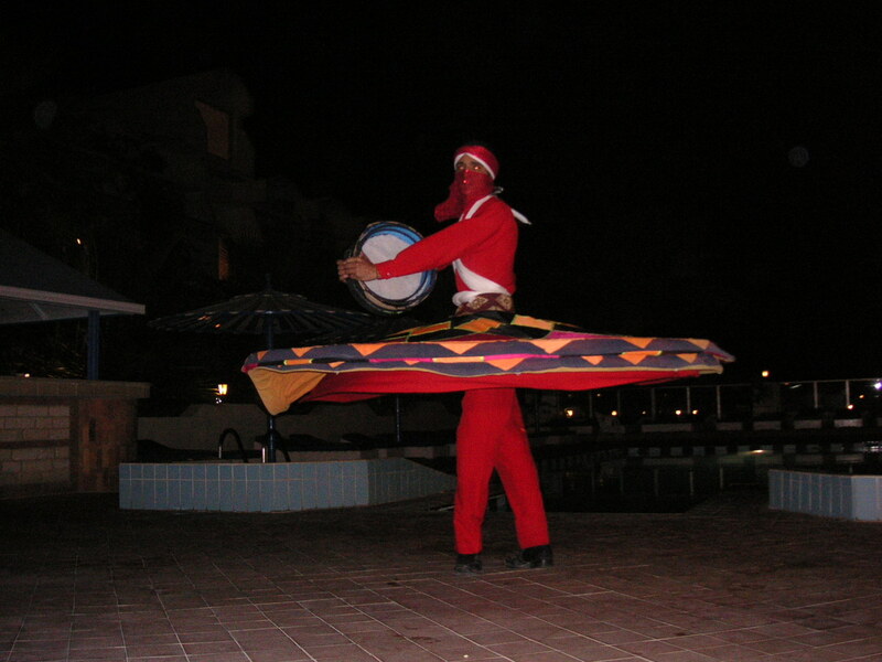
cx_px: 441
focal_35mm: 37
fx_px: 943
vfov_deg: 38.7
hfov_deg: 50.1
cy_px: 331
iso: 160
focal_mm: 6.1
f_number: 2.8
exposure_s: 1/45
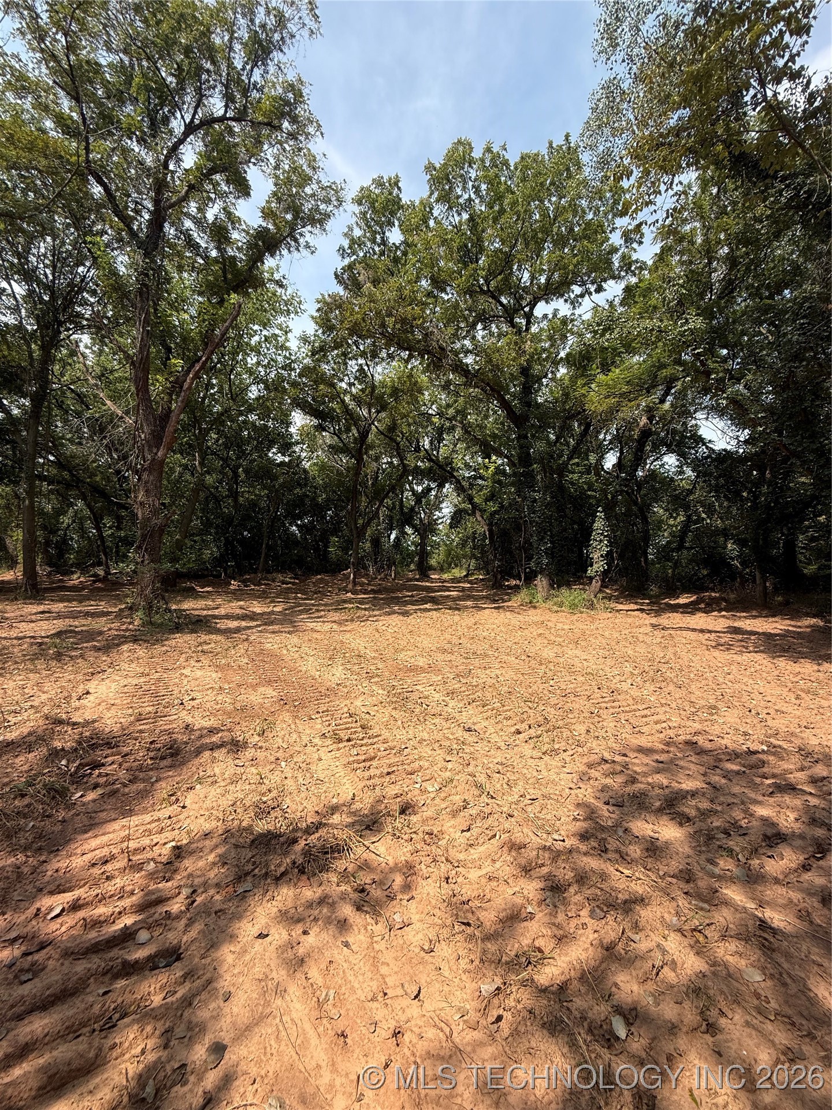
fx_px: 449
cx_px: 416
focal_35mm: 14
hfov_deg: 85.7
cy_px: 555
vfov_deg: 102.1
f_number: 2.2
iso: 50
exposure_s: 1/1087
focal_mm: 2.22
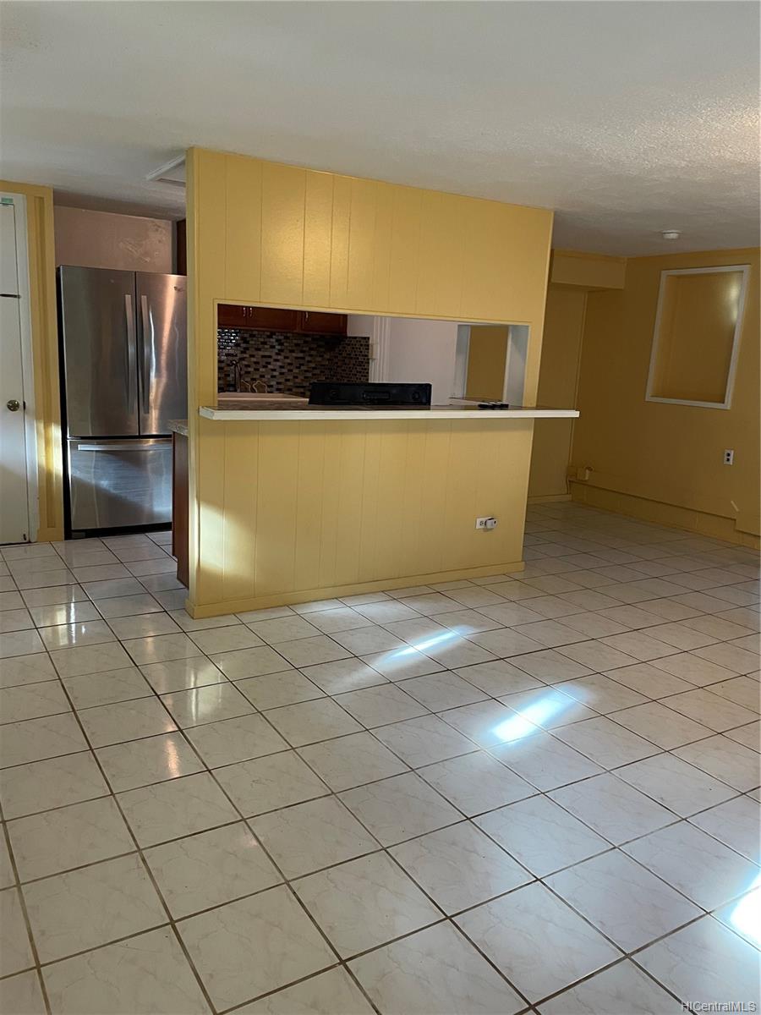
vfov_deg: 67.3
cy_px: 508
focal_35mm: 26
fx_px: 762
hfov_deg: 53.1
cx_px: 380
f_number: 1.6
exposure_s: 1/60
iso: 160
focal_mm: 4.2
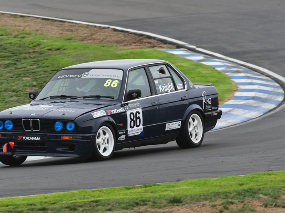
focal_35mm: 733
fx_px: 6032
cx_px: 140
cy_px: 107
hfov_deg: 2.7
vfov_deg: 2.0
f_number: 9
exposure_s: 1/640
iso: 1600
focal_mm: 450
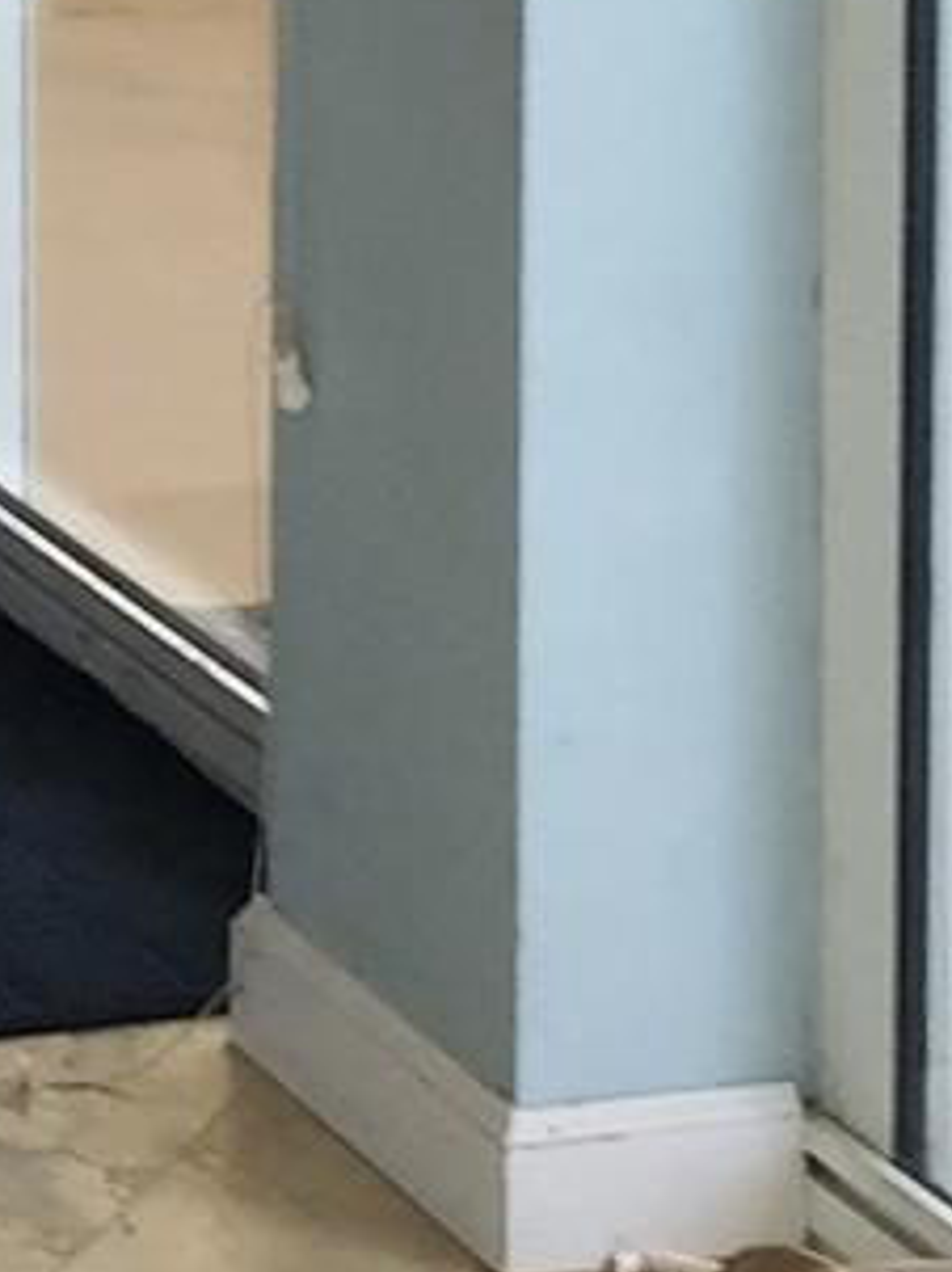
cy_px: -773
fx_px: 7050
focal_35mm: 192
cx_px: -1316
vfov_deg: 9.9
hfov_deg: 7.3
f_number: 2.2
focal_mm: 4.15
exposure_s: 1/60
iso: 32
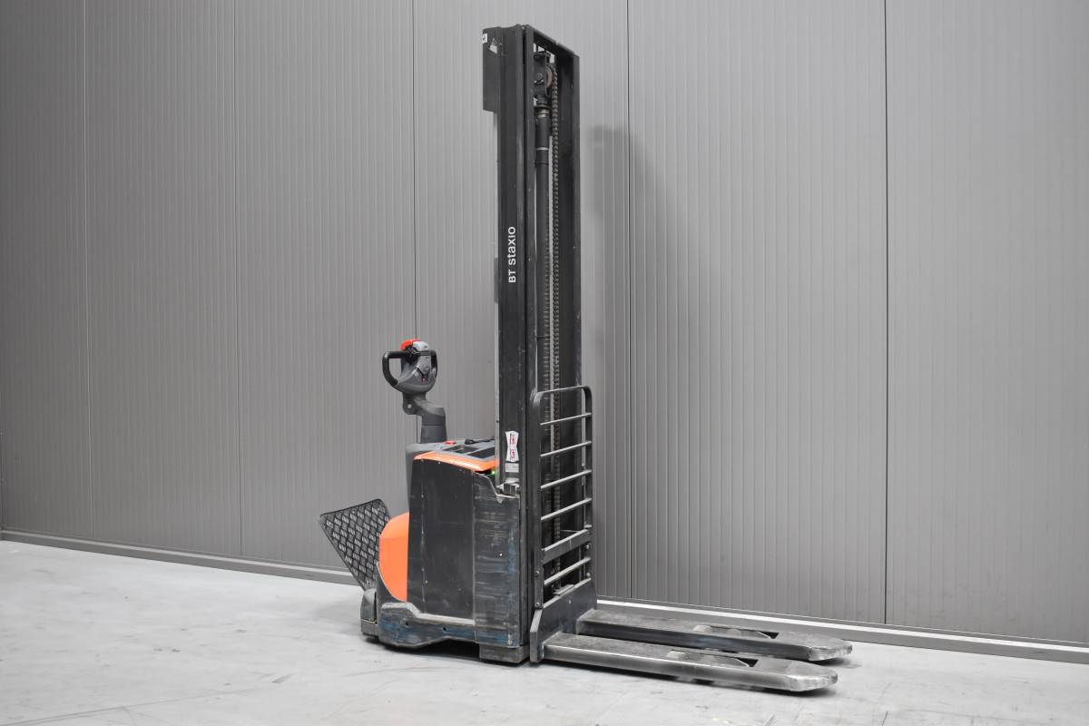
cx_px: 544
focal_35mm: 36
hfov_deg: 53.1
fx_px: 1089
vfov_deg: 36.9
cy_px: 363
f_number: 5
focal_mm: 24
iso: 1600
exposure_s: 1/40
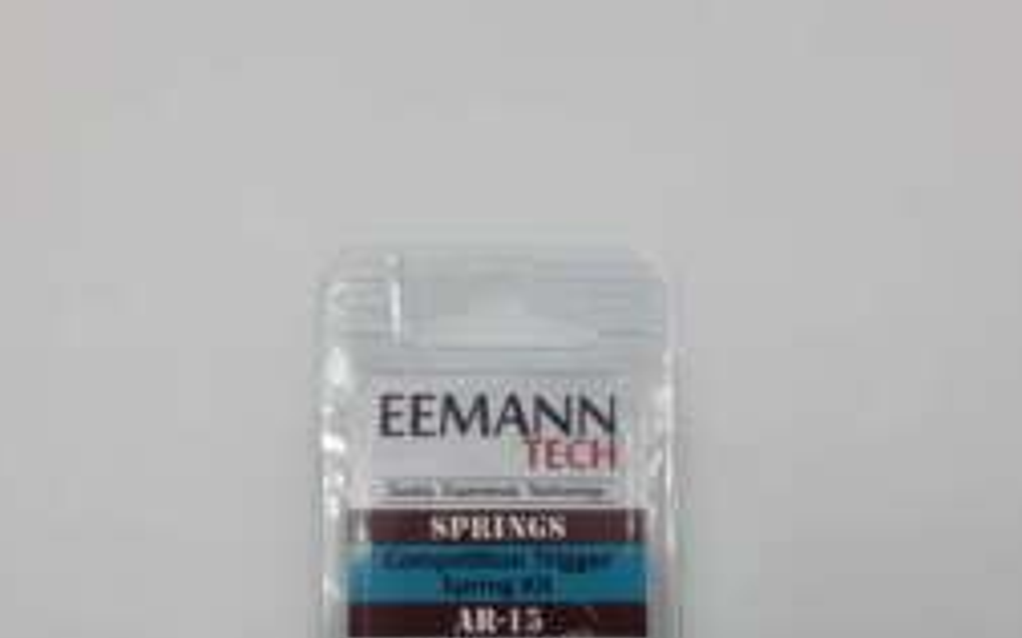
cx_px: 521
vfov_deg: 32.7
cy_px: 509
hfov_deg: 51.5
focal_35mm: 38
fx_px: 1058
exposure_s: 1/206
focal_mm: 4.6
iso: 40
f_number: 2
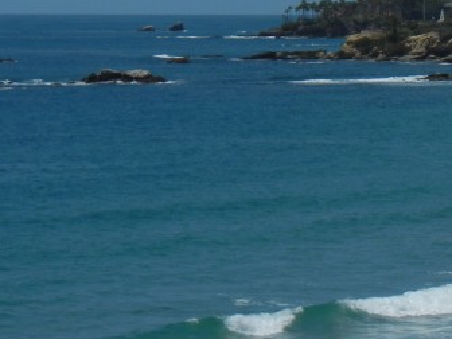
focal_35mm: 207
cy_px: -7
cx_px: 432
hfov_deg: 9.5
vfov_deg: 7.1
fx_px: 2703
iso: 160
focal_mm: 12.2
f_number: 8.2
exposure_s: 1/950
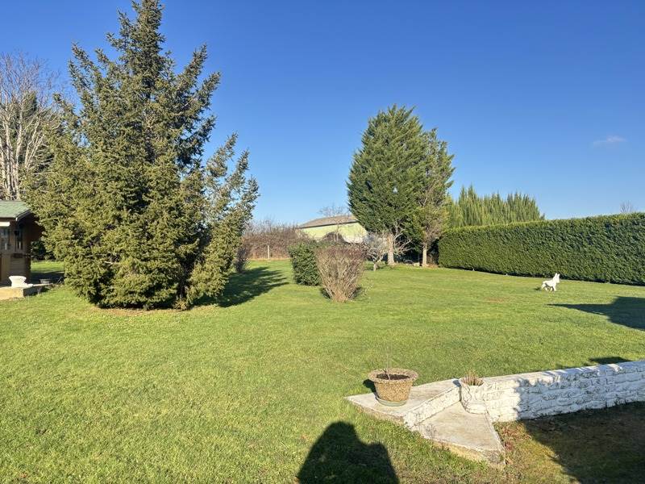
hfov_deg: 67.3
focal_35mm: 26
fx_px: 484
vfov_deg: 53.1
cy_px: 242
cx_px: 322
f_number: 1.6
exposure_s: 1/988
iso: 50
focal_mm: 5.96
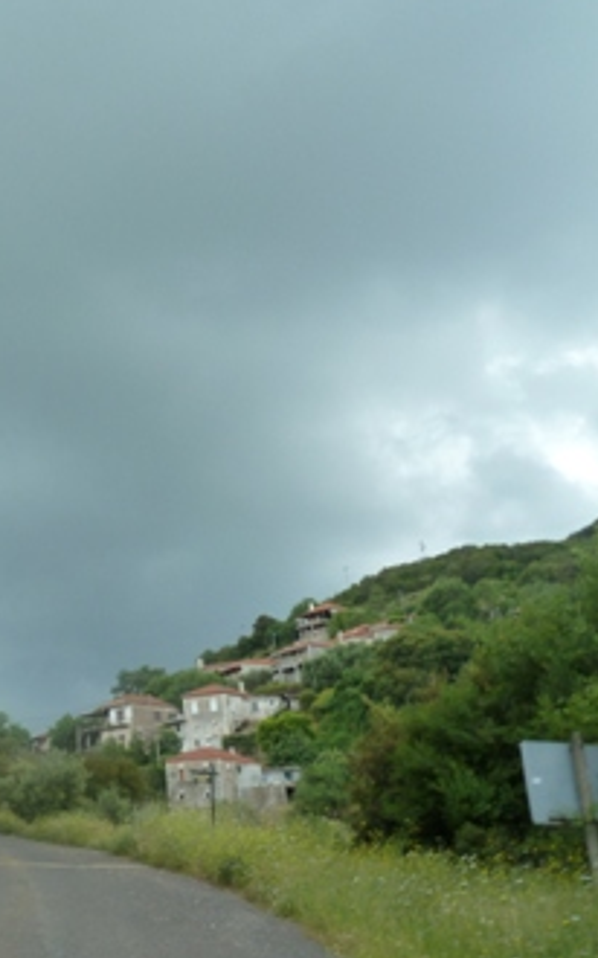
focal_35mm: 36
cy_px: 479
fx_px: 940
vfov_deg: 54.0
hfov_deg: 31.9
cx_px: -29
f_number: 4
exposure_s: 1/160
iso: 125
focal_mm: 4.1
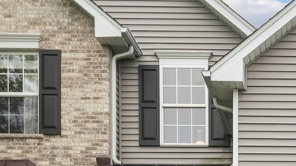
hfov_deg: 25.5
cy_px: 134
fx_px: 588
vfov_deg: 15.9
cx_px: 351
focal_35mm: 75
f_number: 8
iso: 400
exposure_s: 1/125
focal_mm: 17
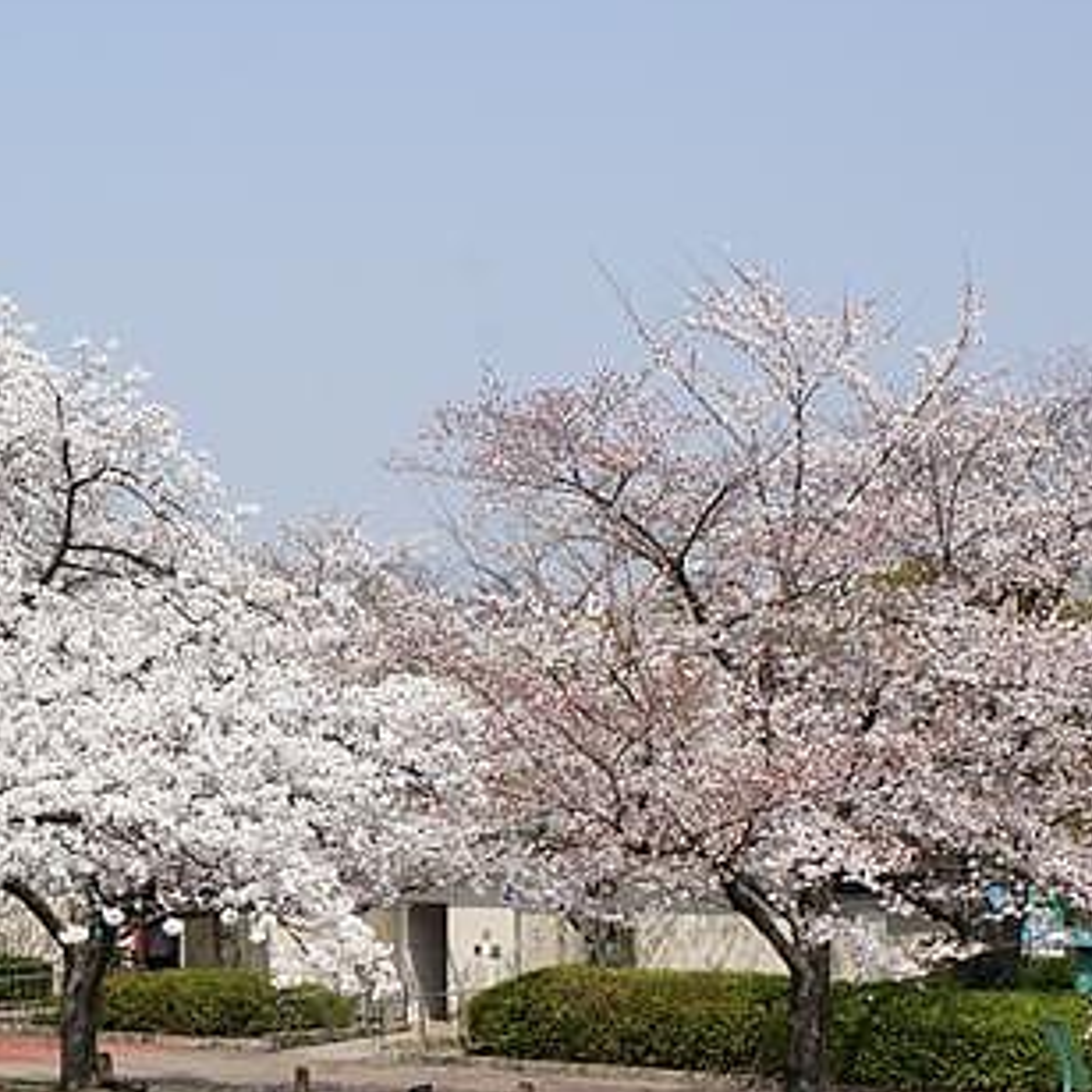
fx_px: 3069
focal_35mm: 86
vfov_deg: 20.0
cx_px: 277
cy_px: 805
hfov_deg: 20.0
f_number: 11
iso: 200
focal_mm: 26
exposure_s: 1/200
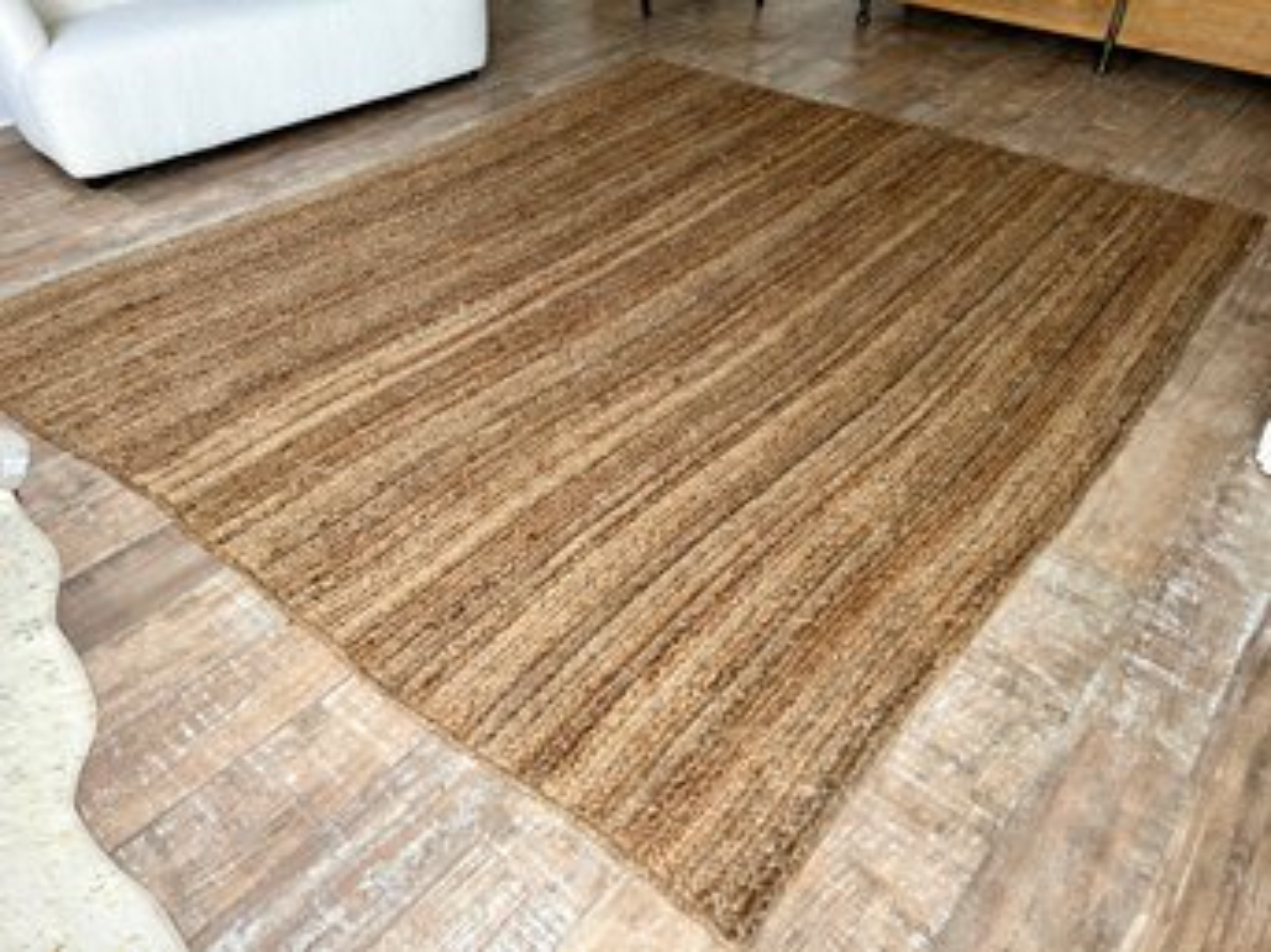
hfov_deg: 67.3
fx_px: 954
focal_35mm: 26
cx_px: 636
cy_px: 476
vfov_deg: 53.0
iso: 125
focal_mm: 5.7
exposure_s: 1/72
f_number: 1.5
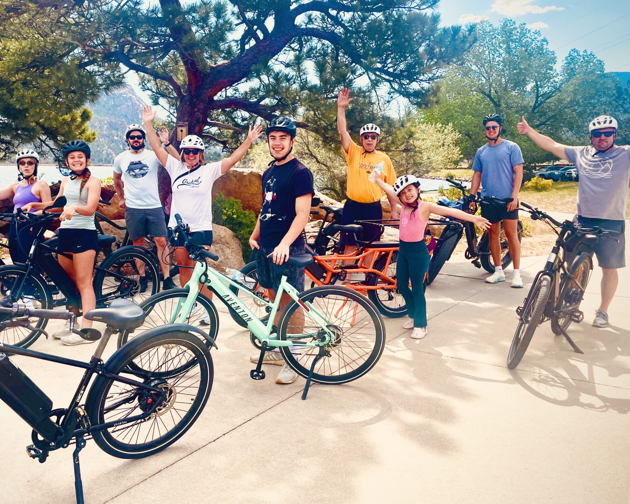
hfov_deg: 53.8
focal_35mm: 33
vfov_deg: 44.5
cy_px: 238
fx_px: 615
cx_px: 250
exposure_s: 1/1855
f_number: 1.6
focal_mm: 4.2
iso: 32
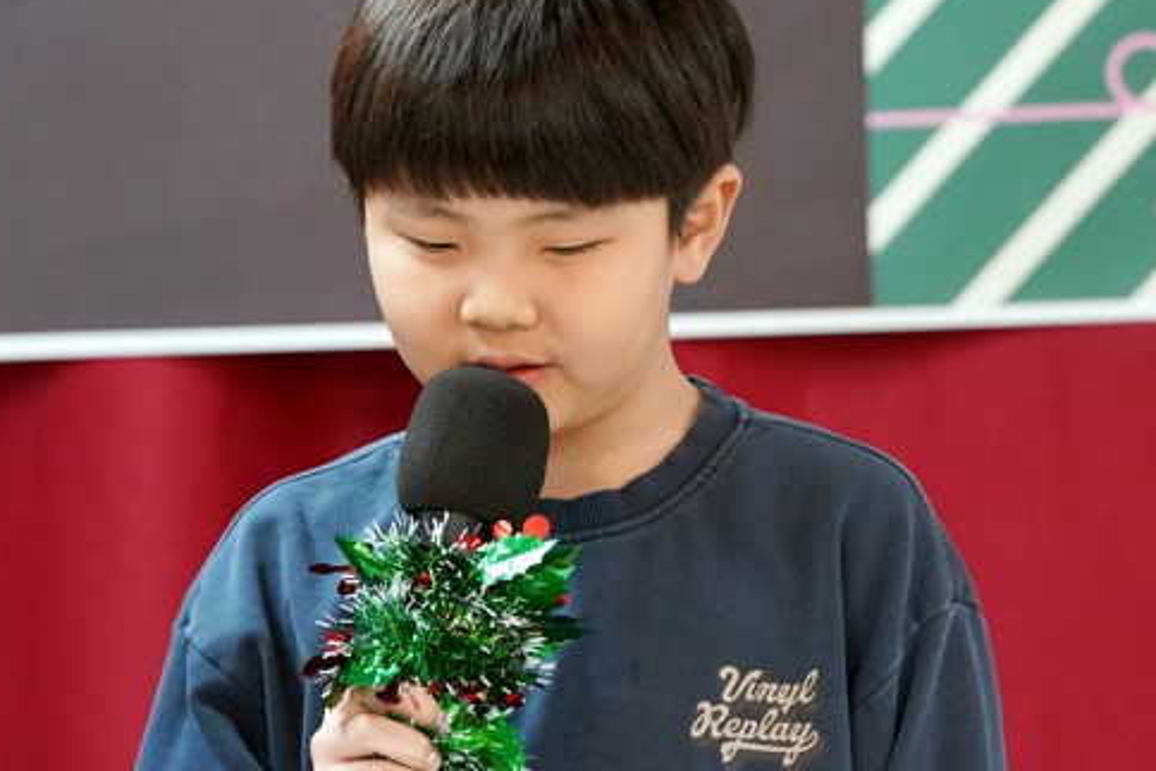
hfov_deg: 5.8
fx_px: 11402
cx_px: 588
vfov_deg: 3.9
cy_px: 322
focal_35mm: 355
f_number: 4
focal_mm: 191
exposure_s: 1/200
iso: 3200
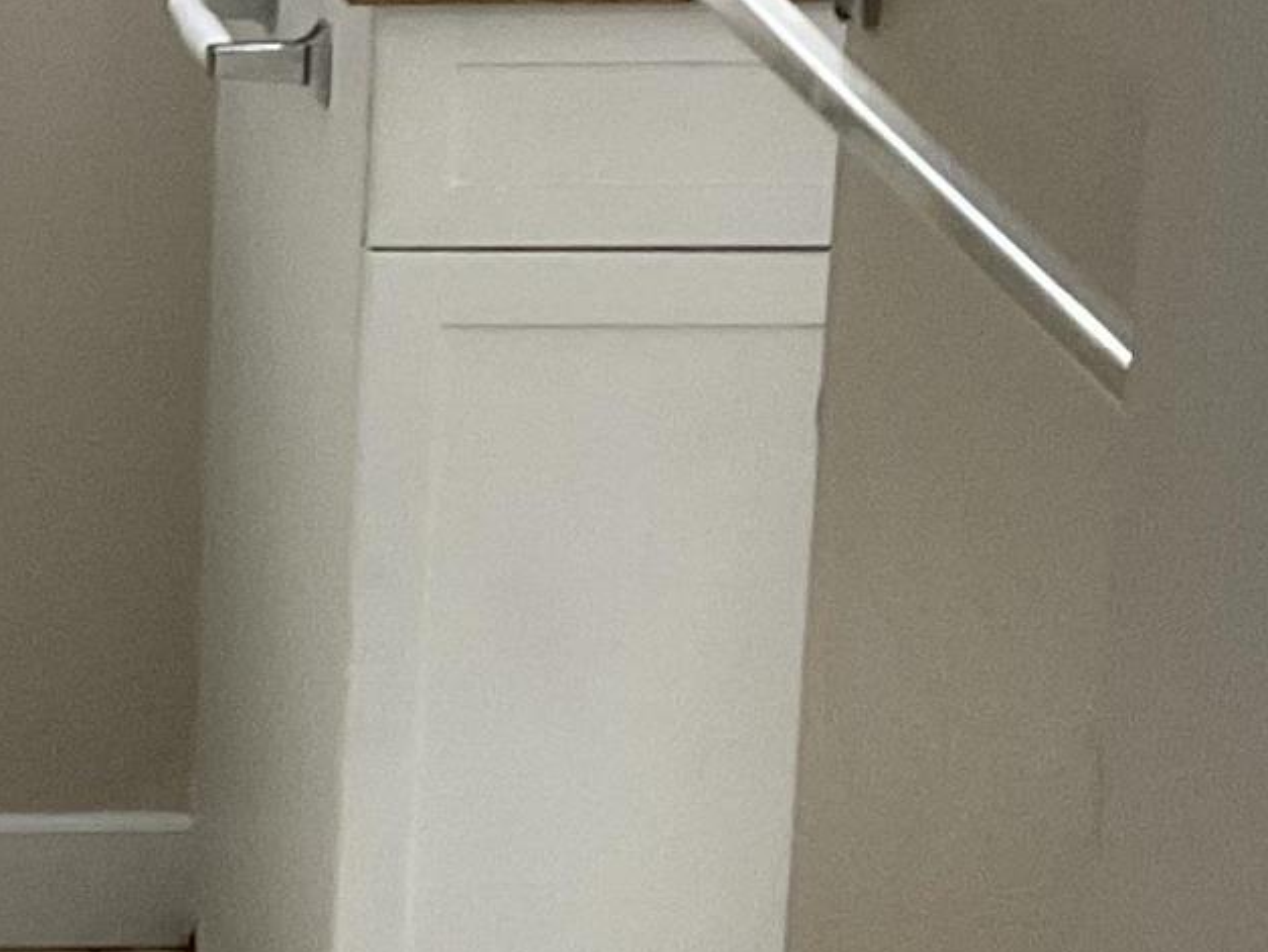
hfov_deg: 13.1
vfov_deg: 10.4
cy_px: -38
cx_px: -702
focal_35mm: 142
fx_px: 5205
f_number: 1.8
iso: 100
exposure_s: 1/60
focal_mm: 3
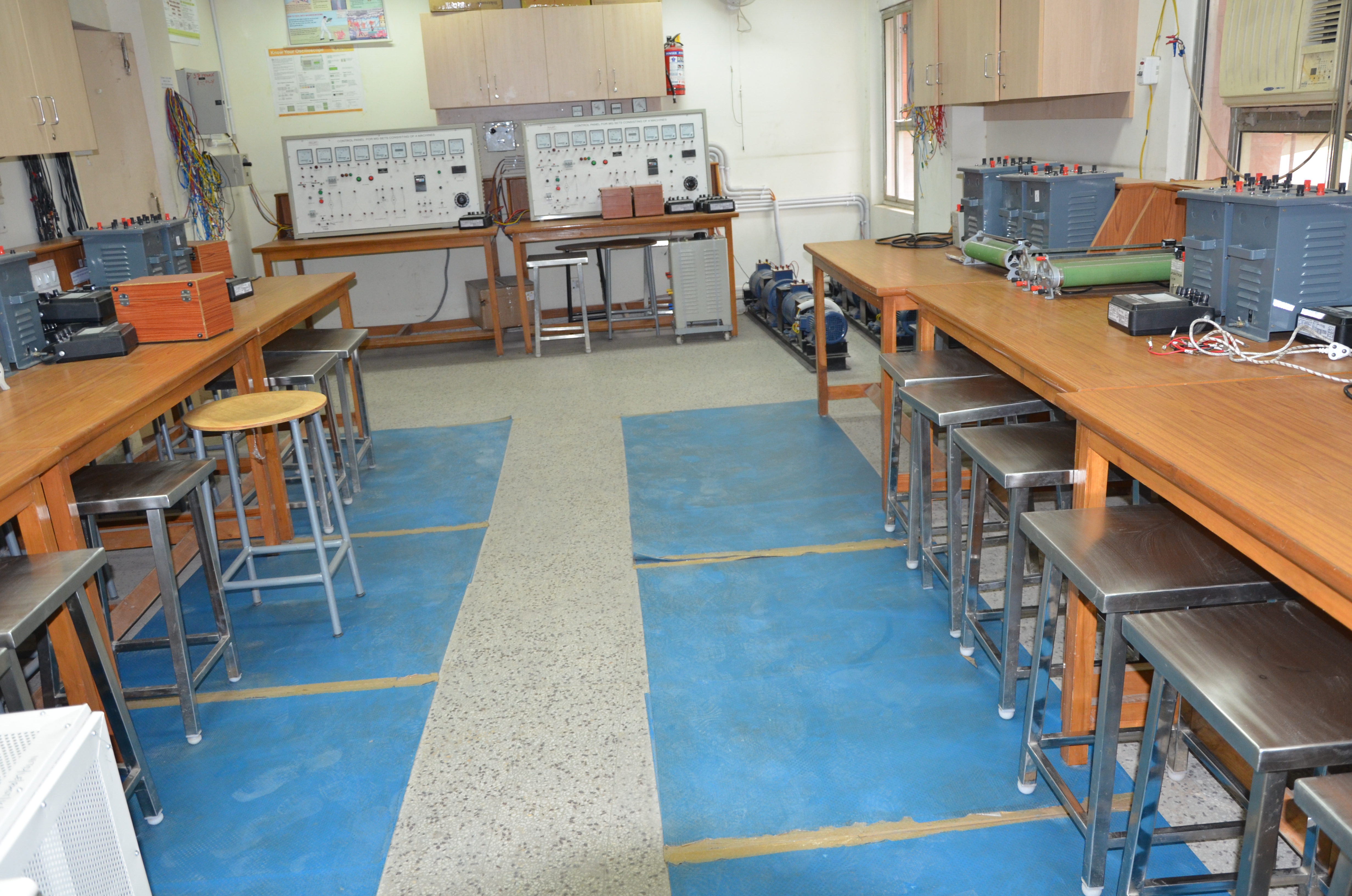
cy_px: 448
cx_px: 676
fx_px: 1012
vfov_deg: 47.7
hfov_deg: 67.5
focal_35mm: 27
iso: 800
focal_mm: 18
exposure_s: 1/60
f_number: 3.5
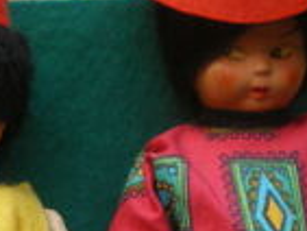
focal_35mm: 129
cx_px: -50
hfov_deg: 14.8
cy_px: 264
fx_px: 1145
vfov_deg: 11.3
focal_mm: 6.3
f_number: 3.1
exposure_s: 1/50
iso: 64
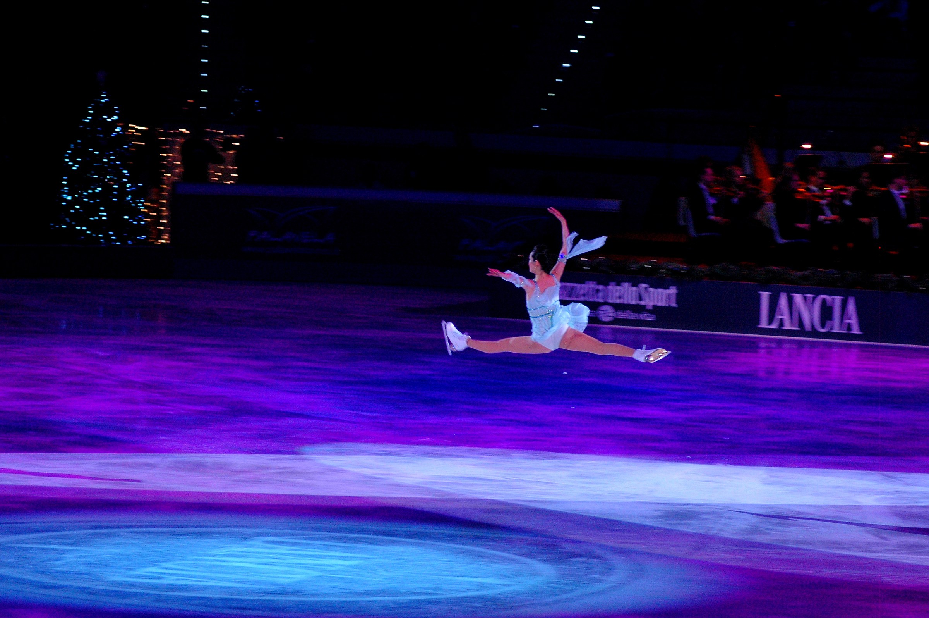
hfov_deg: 9.2
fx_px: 5800
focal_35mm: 225
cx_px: 464
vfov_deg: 6.1
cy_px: 309
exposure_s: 1/125
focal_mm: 150
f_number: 5.3
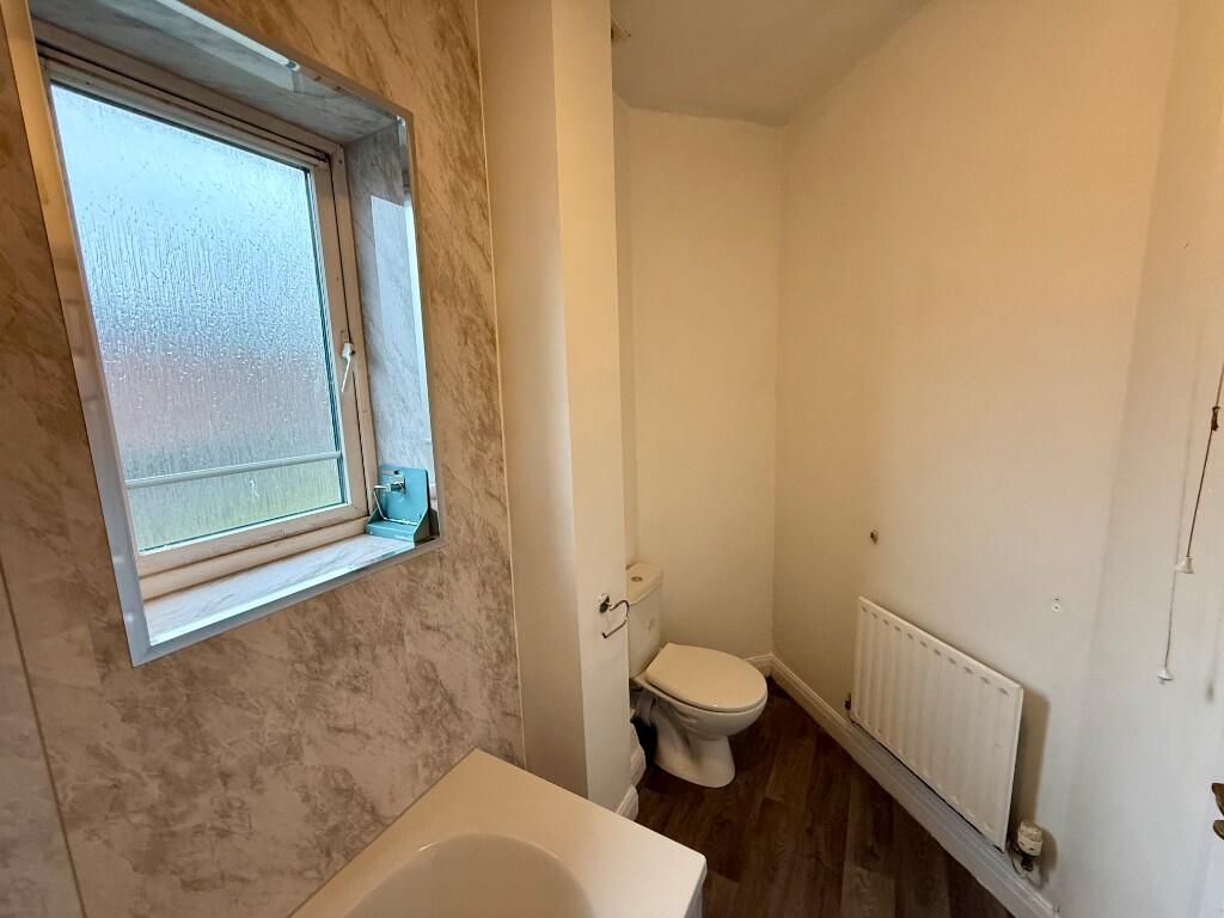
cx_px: 612
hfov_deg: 102.1
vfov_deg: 85.7
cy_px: 459
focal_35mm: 14
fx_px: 495
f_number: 2.2
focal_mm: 2.22
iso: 250
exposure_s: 1/50
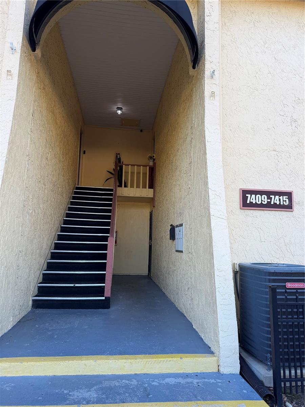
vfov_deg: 71.6
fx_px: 282
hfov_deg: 56.8
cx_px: 152
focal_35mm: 24
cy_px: 204
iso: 80
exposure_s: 1/435
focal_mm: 6.76
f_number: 1.78
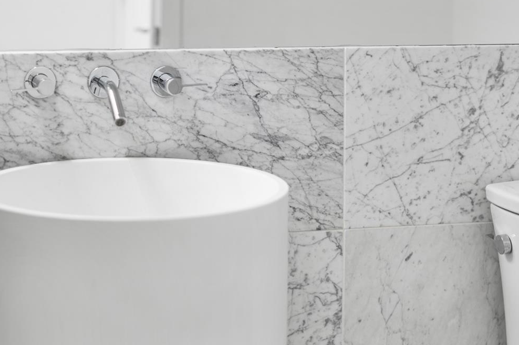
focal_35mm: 81
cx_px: 208
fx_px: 1167
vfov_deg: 16.8
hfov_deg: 25.0
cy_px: 138
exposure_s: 1/125
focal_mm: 50
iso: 160
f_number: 1.8
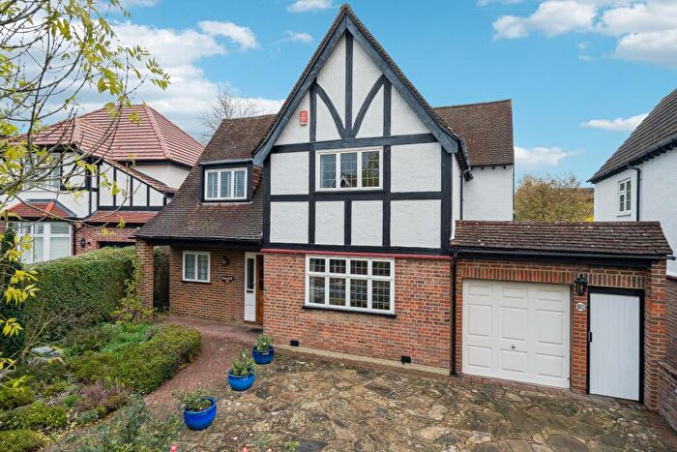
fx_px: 357
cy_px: 226
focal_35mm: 19
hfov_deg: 86.9
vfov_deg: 64.6
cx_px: 338
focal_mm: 19
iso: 320
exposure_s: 1/40
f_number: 8
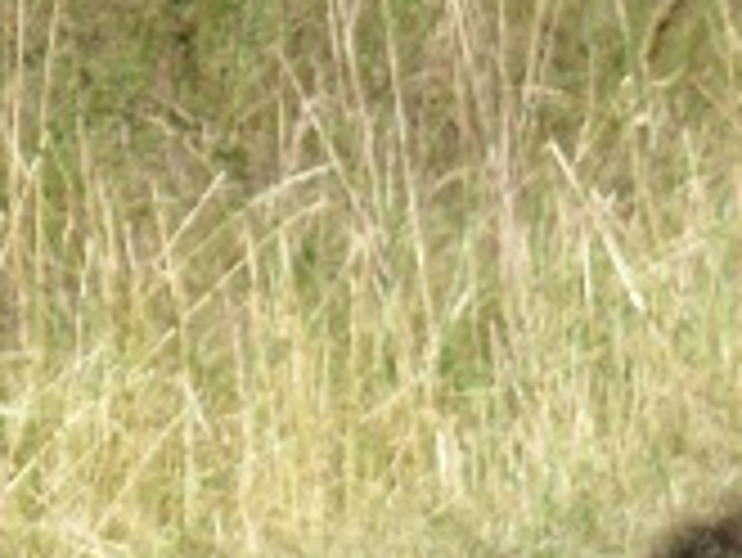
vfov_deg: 3.8
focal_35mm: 392
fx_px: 8409
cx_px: 355
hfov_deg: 5.1
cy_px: 999
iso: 100
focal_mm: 19.6
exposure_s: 1/200
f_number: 5.9
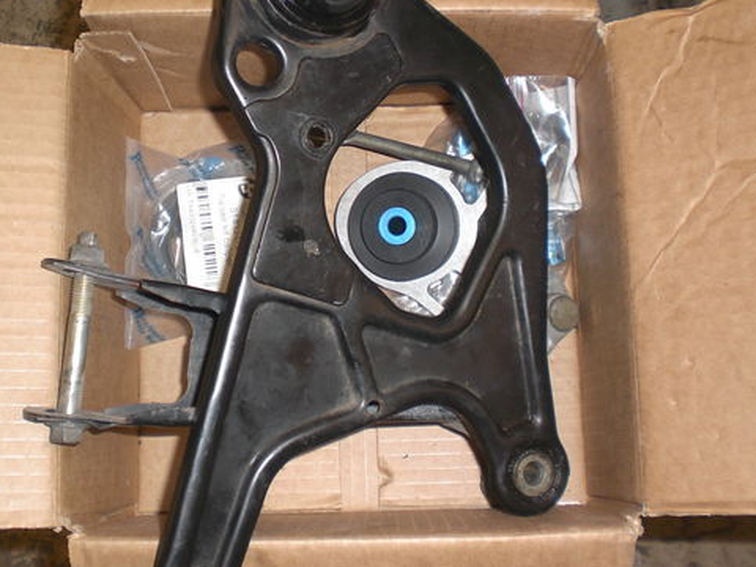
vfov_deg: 30.2
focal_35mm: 48
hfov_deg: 39.5
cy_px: 224
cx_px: 313
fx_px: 1048
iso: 100
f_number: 3.1
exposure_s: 1/60
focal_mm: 6.3
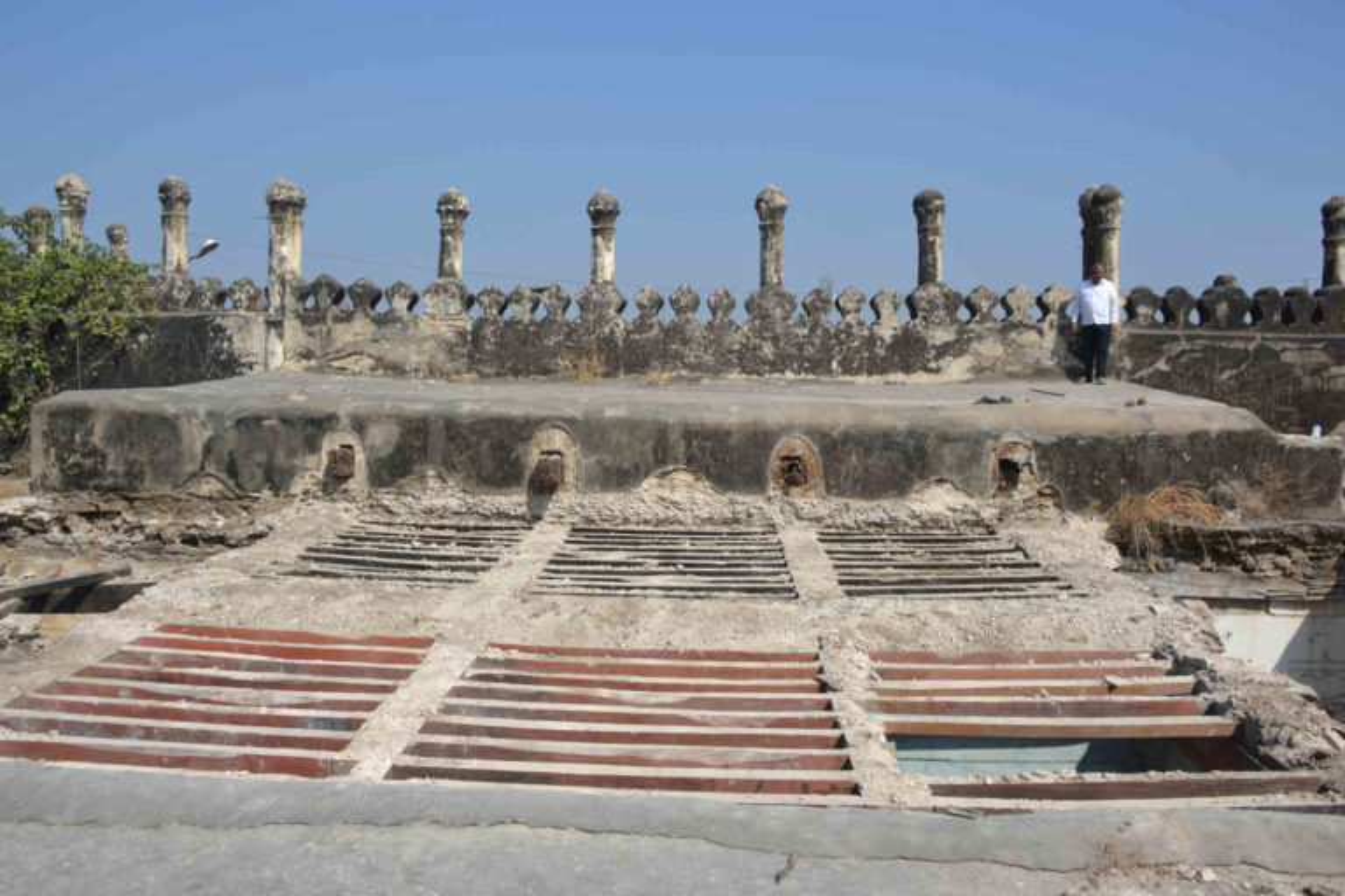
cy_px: 448
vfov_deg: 43.6
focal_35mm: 30
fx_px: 1121
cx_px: 672
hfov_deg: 61.9
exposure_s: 1/250
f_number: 8
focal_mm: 20
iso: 100
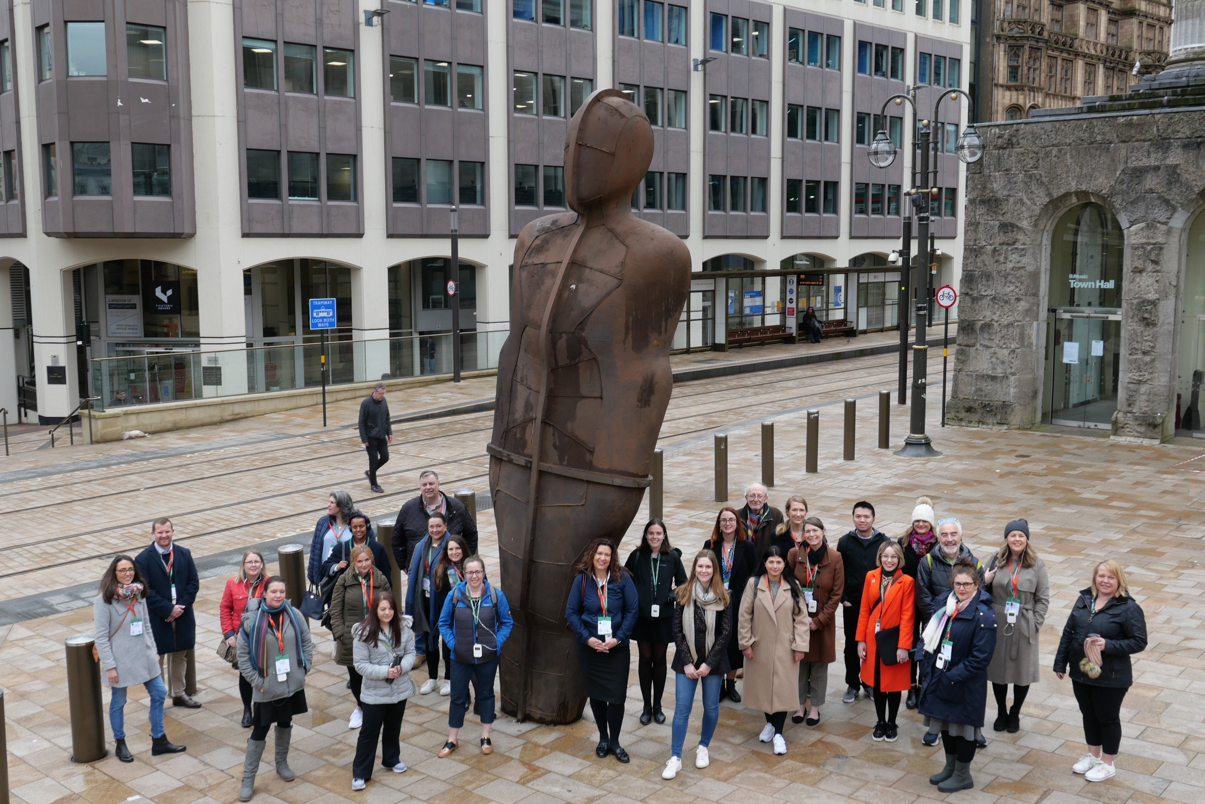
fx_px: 1205
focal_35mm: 36
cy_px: 402
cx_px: 602
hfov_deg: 53.1
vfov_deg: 36.9
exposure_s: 1/125
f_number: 5
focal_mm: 16.1
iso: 200
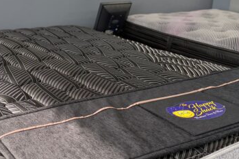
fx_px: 365
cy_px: 75
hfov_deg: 36.1
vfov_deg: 24.6
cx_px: 91
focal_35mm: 55
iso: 125
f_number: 1.78
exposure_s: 1/60
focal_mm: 6.76
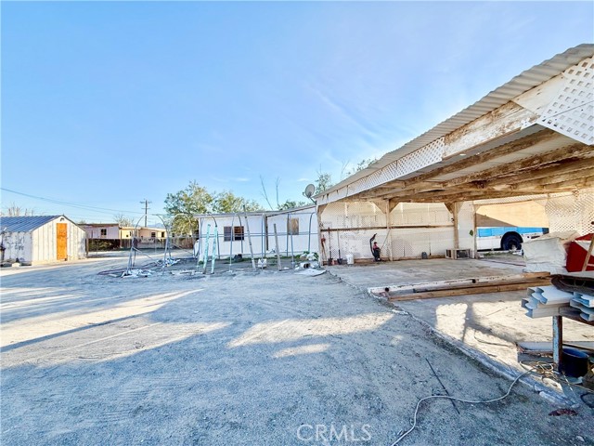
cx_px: 297
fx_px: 240
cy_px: 223
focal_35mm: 14
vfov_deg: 85.7
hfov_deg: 102.1
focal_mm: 2.22
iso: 50
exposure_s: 1/1189
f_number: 2.2
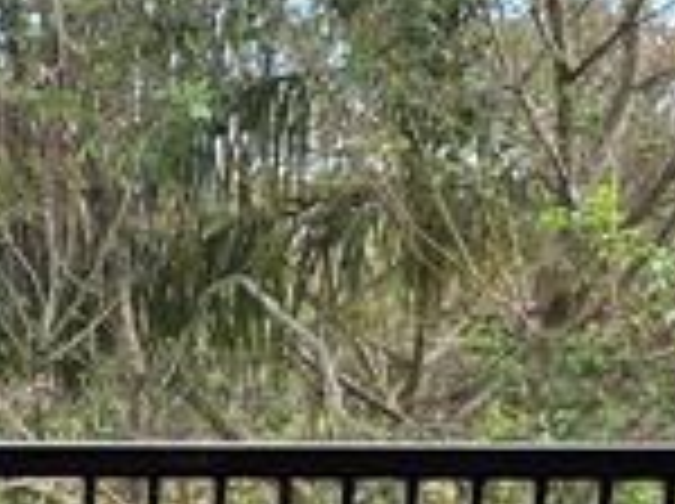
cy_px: 590
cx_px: -261
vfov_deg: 16.0
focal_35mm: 89
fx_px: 1733
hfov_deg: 19.8
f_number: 1.9
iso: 40
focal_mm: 2.2
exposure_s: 1/241
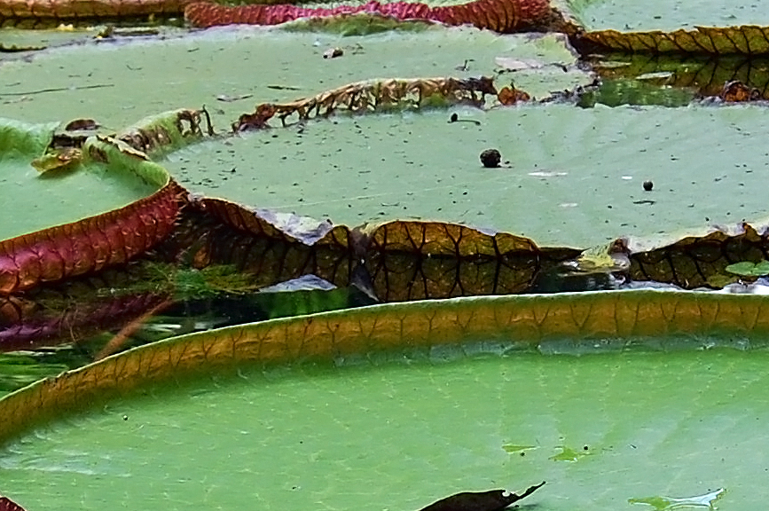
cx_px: 569
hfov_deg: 11.6
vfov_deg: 7.7
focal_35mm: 177
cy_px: 387
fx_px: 3777
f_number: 6.3
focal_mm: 34
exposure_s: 1/160
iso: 200
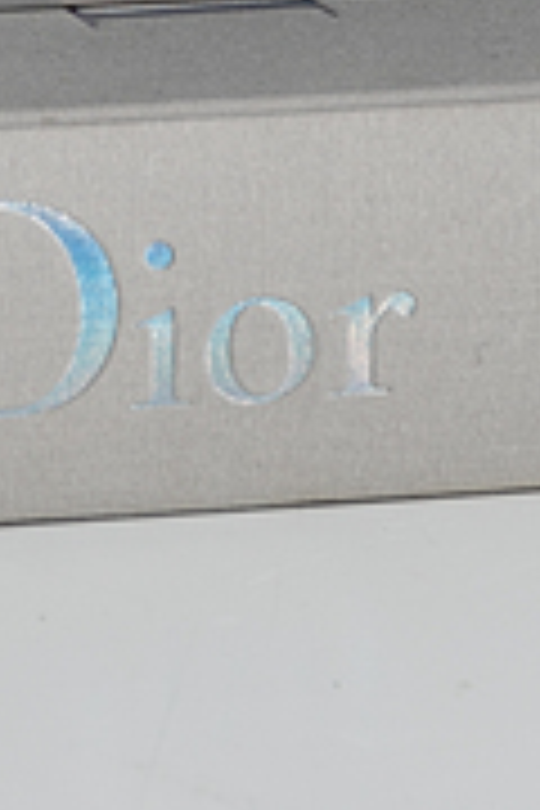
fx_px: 20046
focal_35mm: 891
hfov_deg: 1.5
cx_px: -245
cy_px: -704
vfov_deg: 2.3
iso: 50
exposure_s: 1/100
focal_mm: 185
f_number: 11
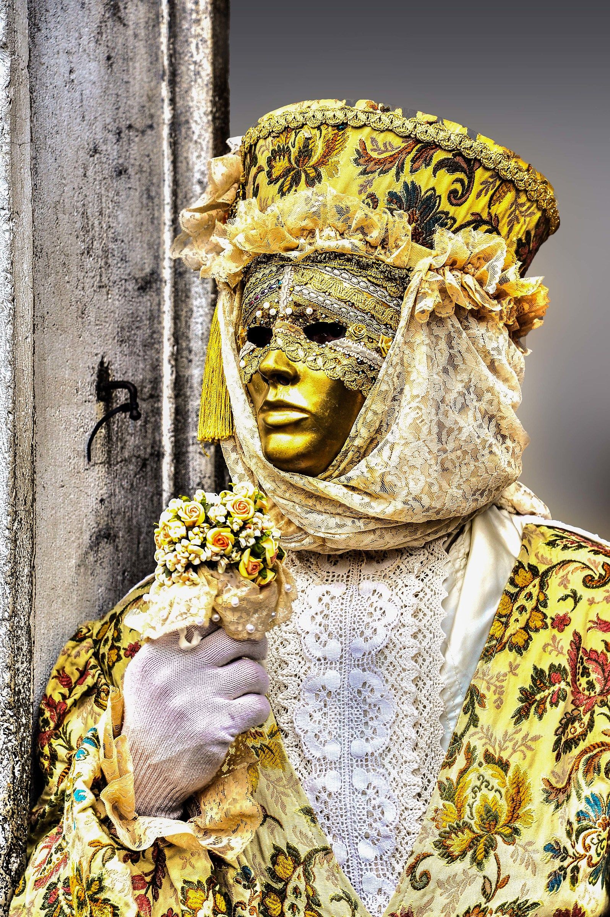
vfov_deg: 17.1
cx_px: 305
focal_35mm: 120
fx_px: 3055
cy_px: 458
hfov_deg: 11.4
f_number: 7.1
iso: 400
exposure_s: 1/125
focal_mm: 120
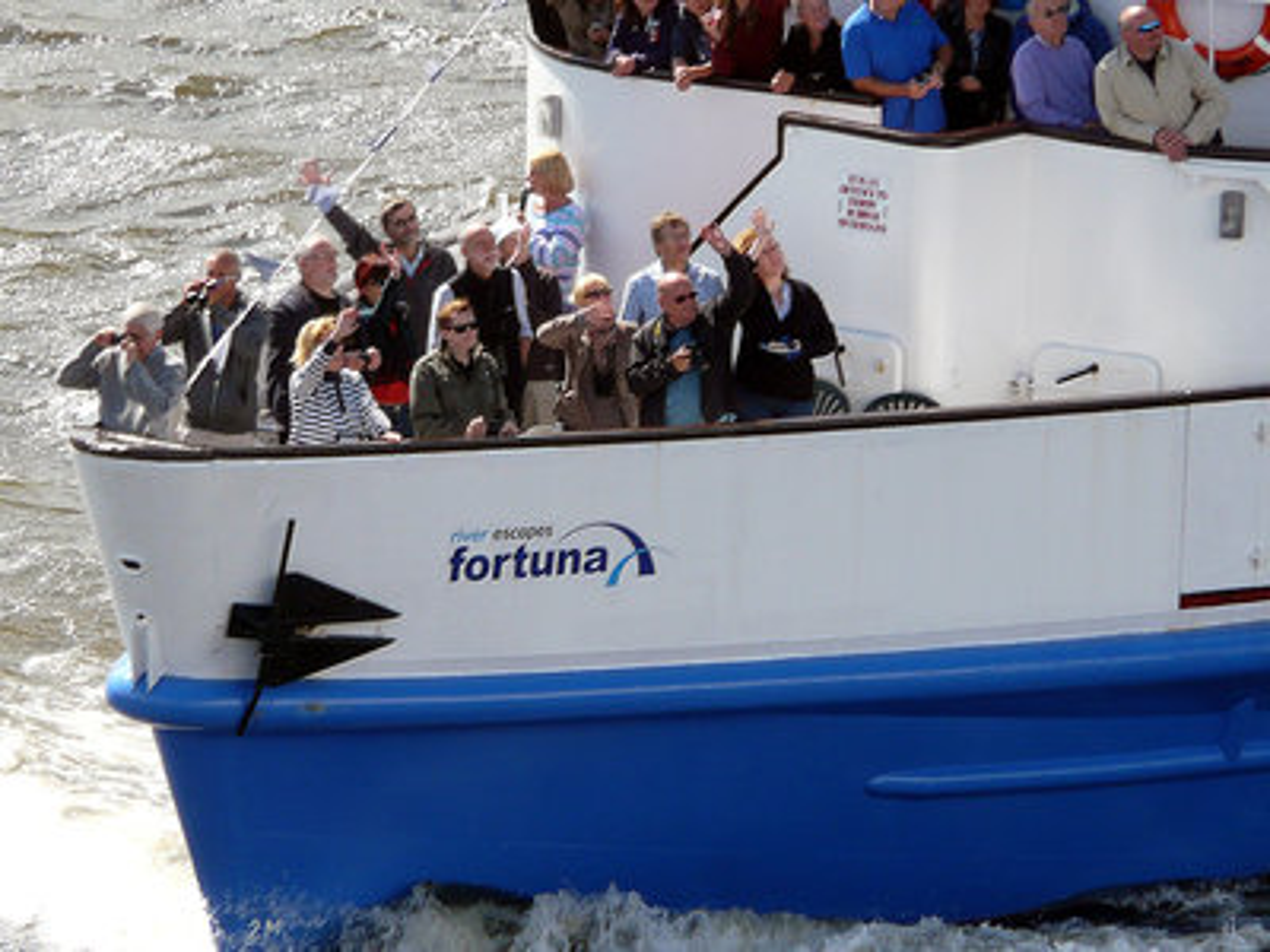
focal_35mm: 606
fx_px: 22233
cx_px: 635
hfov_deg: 3.3
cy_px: 476
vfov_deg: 2.5
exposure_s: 1/250
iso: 100
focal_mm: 62.4
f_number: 5.6
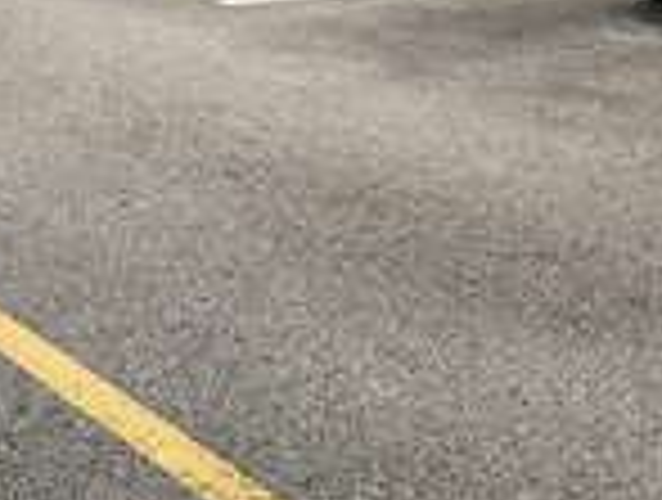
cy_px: -108
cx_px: -90
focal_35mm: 76
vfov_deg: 18.4
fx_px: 1457
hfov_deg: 23.8
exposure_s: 1/1412
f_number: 1.8
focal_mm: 4
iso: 20
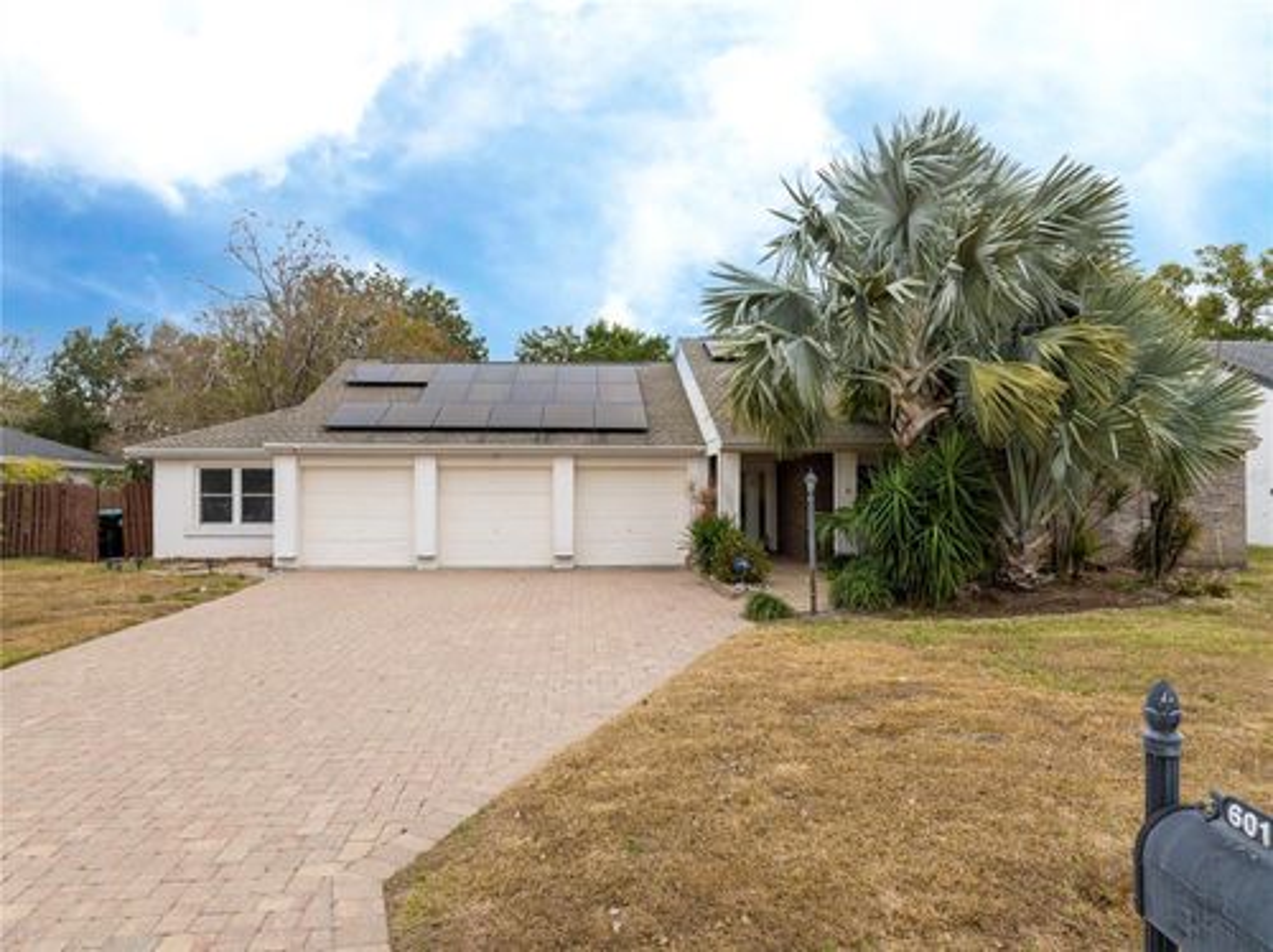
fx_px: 882
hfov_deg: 71.6
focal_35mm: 24
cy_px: 476
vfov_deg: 56.7
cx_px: 636
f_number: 2.8
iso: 100
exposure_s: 1/200
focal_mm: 12.29
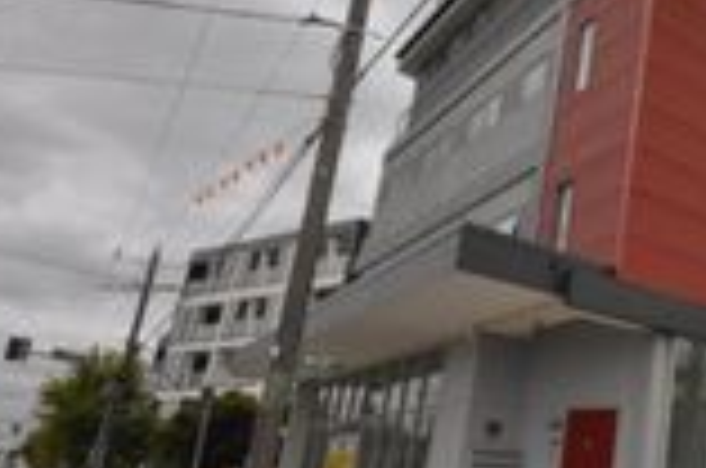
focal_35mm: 45
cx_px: 845
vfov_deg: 29.5
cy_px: 146
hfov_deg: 34.8
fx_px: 881
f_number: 13
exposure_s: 1/200
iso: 200
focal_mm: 10
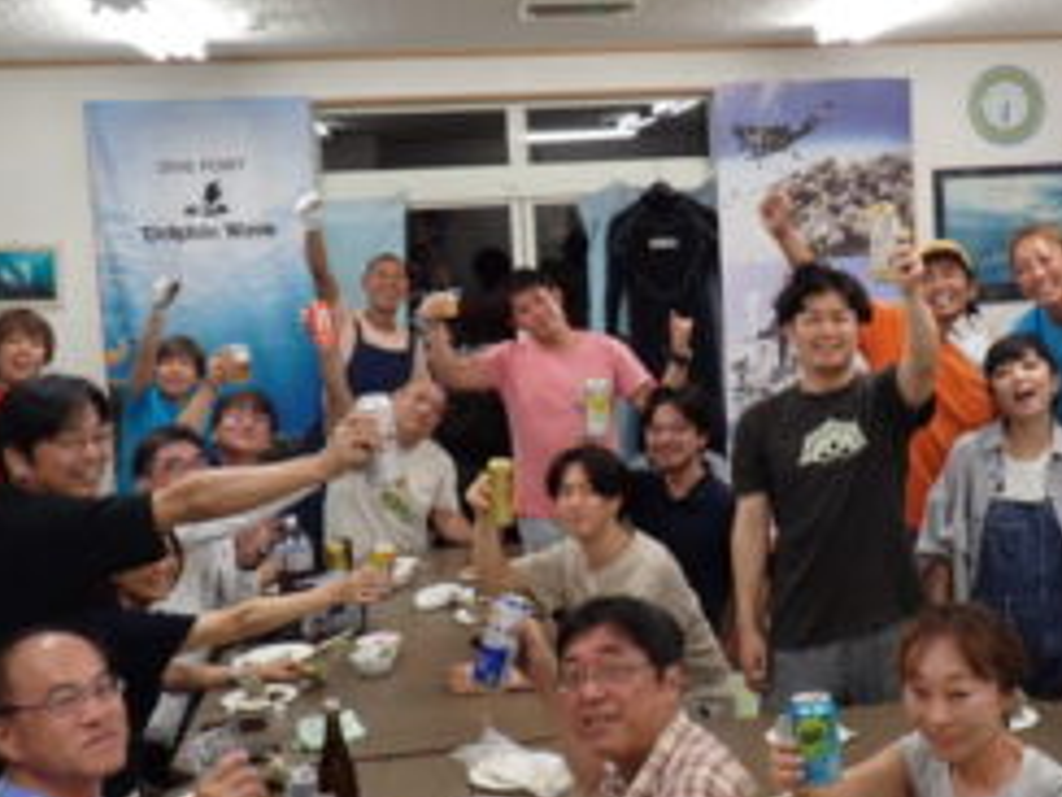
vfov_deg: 29.6
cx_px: 699
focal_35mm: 49
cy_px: 344
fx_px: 1503
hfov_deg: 38.5
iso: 200
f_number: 2.2
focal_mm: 5.05
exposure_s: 1/80
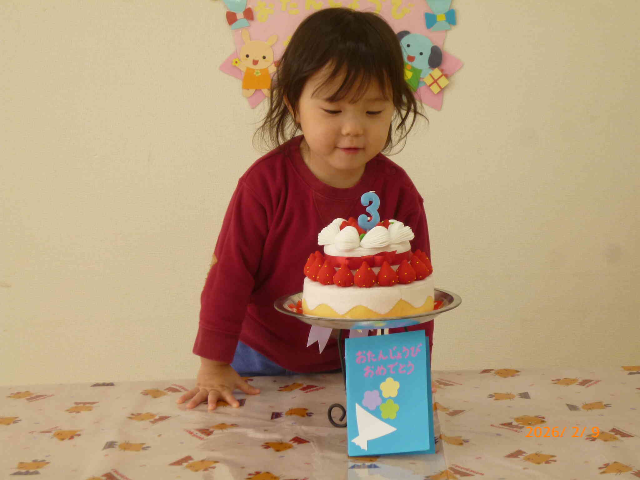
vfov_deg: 21.0
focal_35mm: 70
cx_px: 320
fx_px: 1294
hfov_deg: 27.8
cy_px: 240
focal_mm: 12.4
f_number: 4.2
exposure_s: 1/80
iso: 250
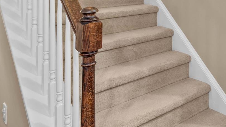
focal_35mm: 42
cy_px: -23
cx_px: 271
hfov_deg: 36.9
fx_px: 252
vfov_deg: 25.6
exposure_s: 1.6
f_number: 8
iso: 100
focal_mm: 16
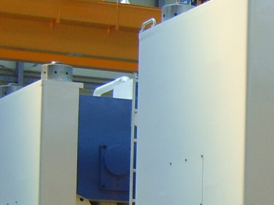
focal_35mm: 179
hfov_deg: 10.5
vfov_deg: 8.1
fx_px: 1416
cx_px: 477
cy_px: 303
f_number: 2.8
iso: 50
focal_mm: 7.4
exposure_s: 1/125
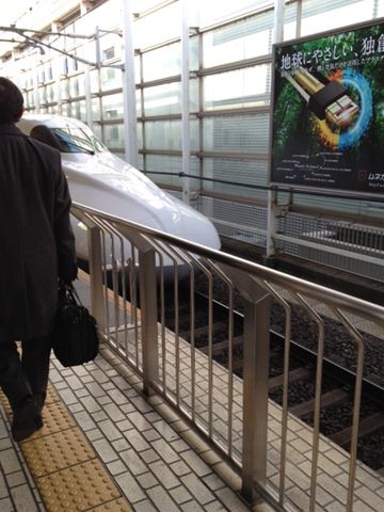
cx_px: 192
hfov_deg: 40.7
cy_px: 256
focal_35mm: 35
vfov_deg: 52.6
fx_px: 518
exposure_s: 1/273
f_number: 2.4
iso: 64
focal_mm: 4.28
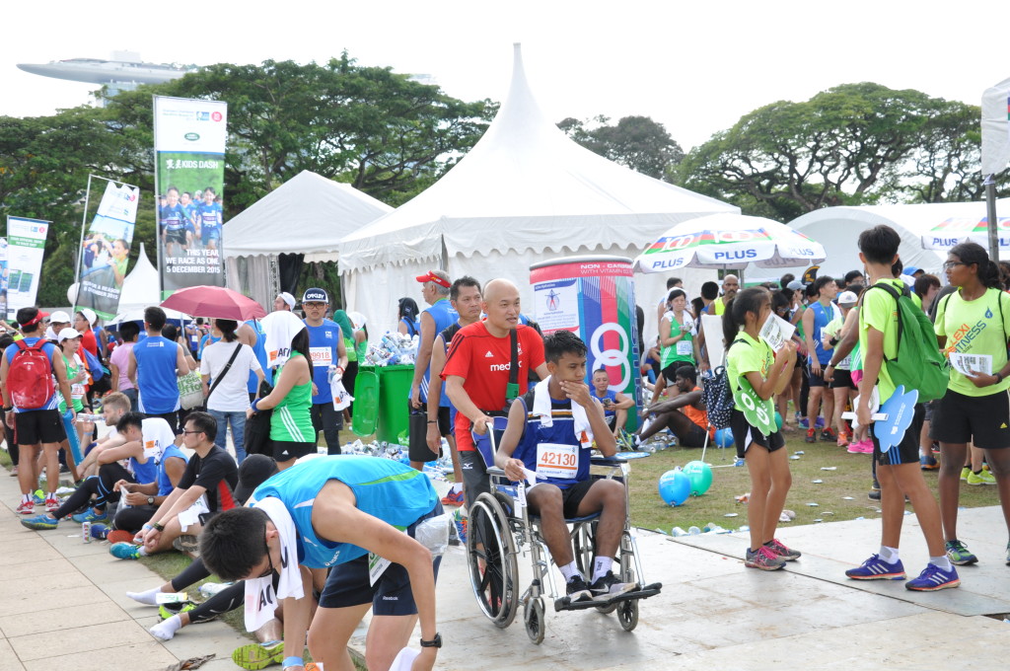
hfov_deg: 38.9
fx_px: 1429
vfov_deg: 26.4
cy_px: 336
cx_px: 505
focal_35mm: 51
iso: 400
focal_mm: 34
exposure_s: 1/320
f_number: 9
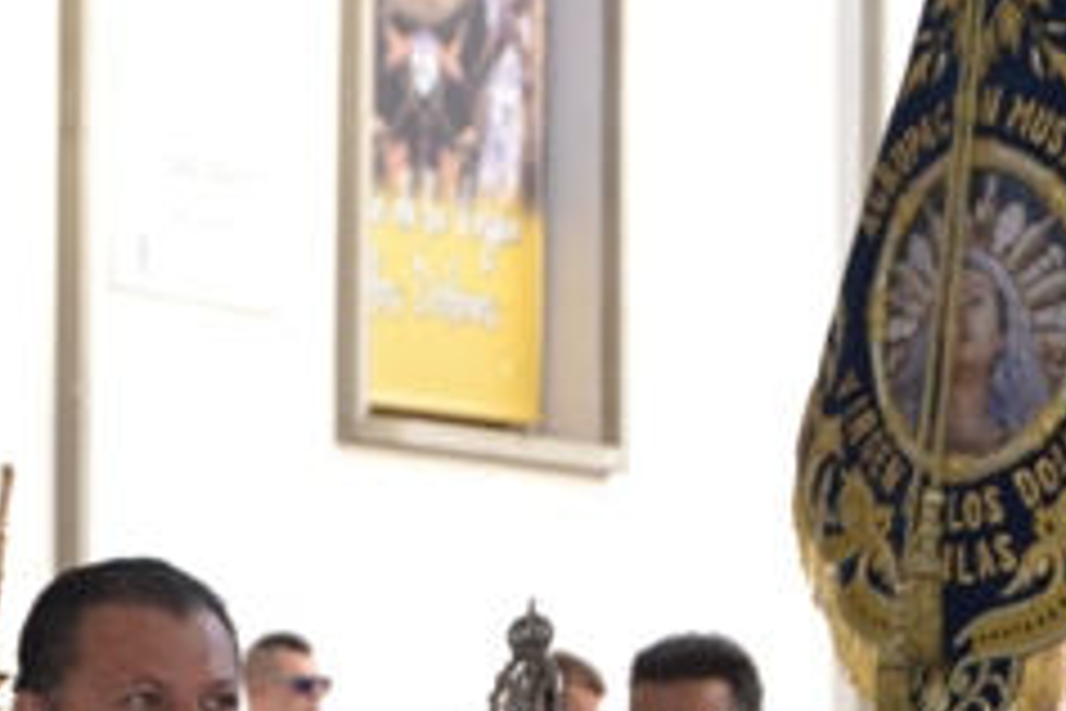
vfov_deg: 6.2
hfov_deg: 9.2
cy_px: 763
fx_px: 6583
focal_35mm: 222
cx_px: 126
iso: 800
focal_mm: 55
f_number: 5.6
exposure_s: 1/160
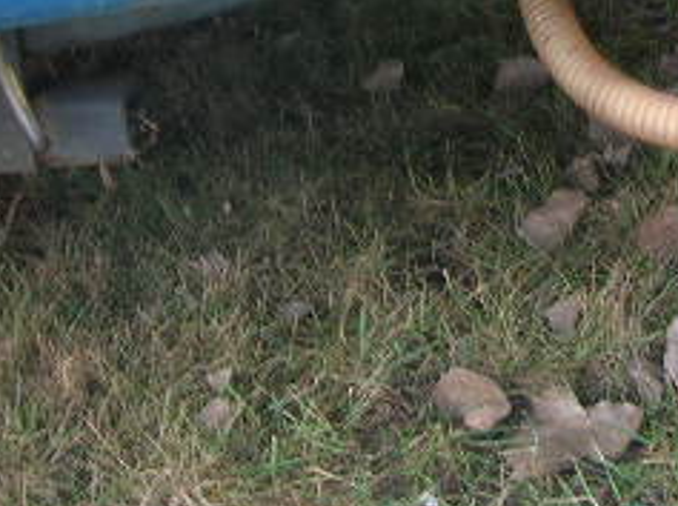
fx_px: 1799
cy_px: -74
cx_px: 758
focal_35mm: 92
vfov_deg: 15.5
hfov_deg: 20.3
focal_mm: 5.7
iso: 50
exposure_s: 1/18.8
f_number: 4.9
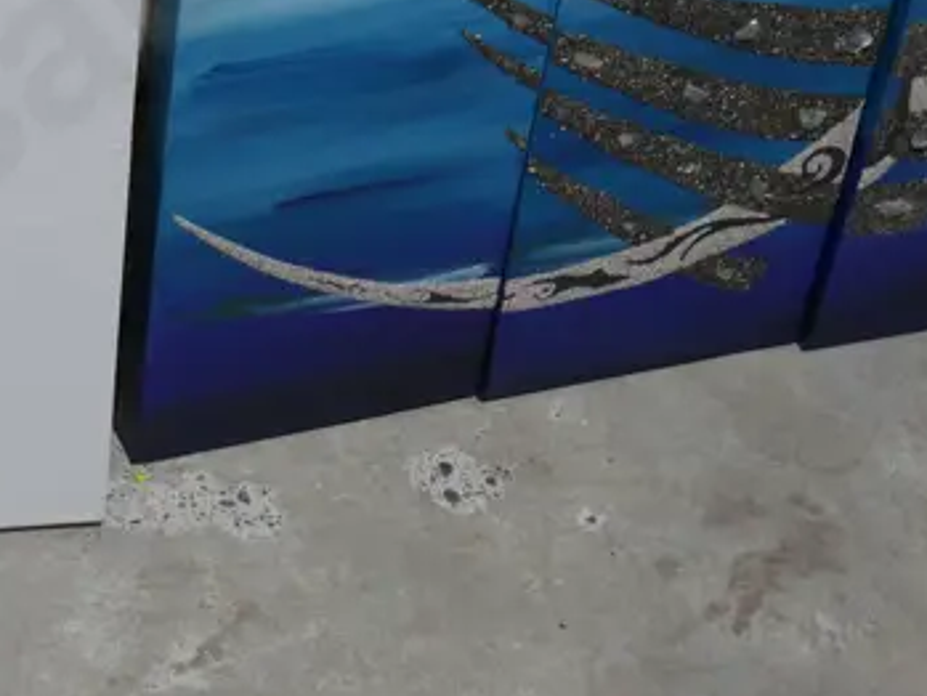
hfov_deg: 20.6
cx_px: 186
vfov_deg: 15.4
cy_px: -39
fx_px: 2518
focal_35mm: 94
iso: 200
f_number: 3.6
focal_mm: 16
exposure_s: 1/100
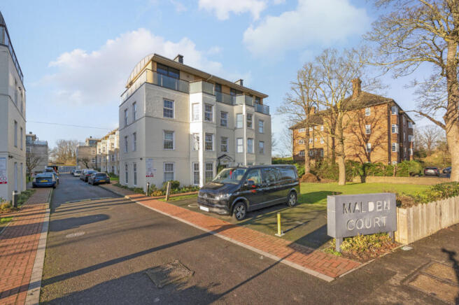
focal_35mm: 14
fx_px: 178
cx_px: 230
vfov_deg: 81.1
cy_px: 152
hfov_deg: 104.3
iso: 400
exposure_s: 1/640
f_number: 8
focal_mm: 14
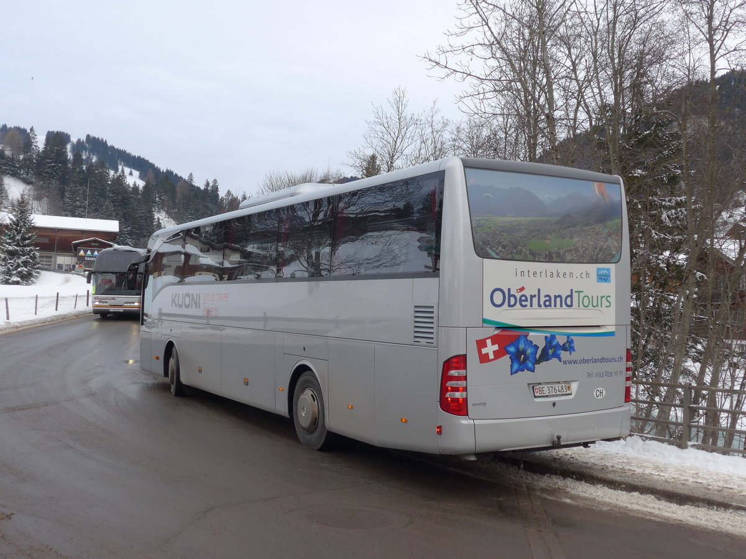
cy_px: 280
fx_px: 840
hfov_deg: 47.9
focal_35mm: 39
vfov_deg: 36.8
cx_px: 373
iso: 80
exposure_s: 1/320
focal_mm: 8
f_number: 2.8
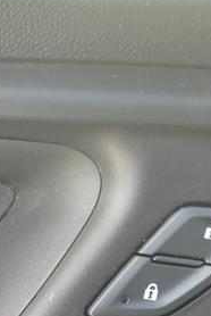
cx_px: -298
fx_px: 965
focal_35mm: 110
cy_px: 497
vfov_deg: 16.6
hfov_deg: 10.6
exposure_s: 1/180
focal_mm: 5.4
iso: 50
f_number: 1.8
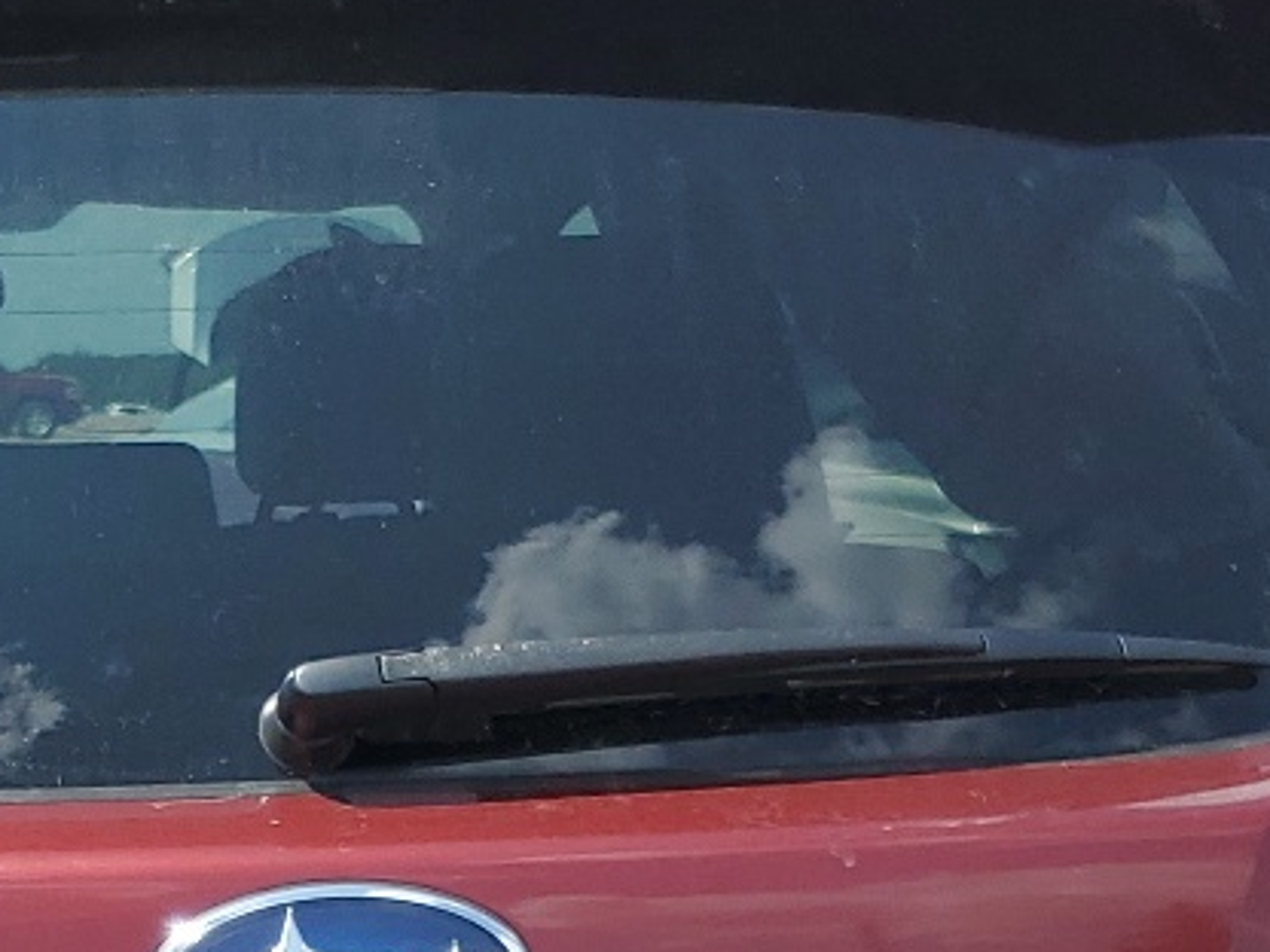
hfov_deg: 19.2
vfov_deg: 14.4
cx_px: 58
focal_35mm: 100
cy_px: 1056
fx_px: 3669
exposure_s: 1/2500
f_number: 1.5
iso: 50
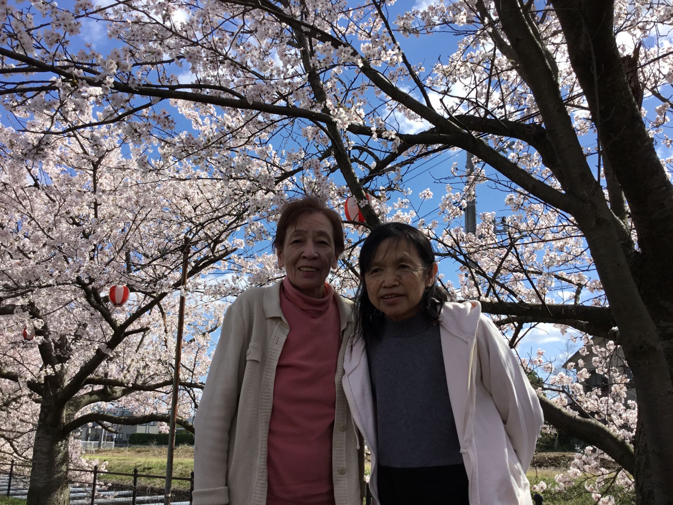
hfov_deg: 58.4
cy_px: 252
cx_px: 336
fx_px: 603
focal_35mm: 31
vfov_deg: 45.4
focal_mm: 3.3
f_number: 2.4
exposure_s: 1/1116
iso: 25
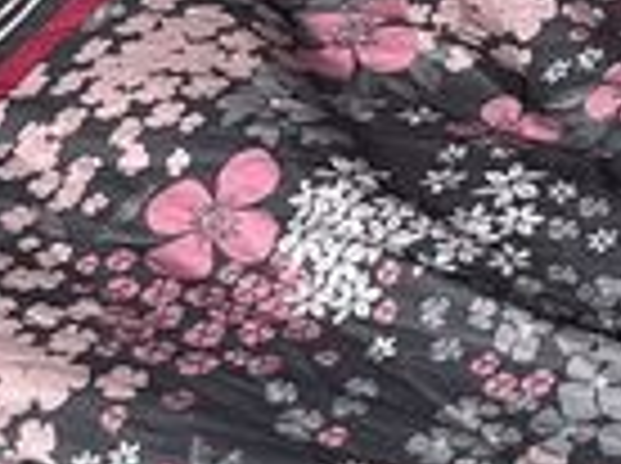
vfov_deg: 7.8
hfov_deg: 10.4
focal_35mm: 189
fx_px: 3385
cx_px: 536
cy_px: 261
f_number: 1.6
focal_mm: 5.1
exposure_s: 1/119
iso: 125
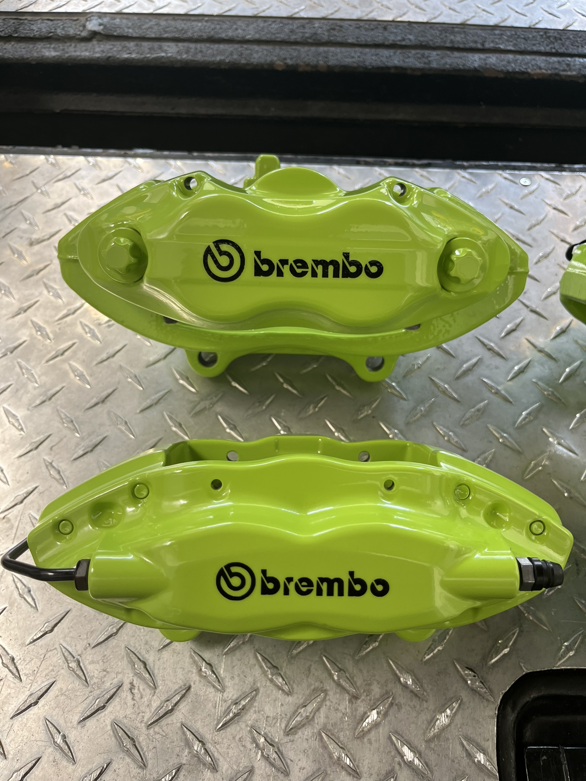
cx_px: 293
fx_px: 587
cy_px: 390
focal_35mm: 26
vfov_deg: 67.3
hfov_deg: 53.1
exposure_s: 1/121
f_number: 1.6
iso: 80
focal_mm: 5.1
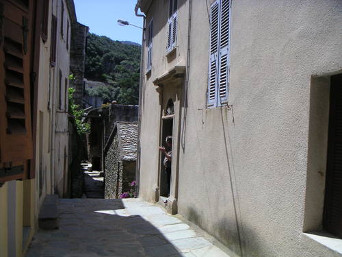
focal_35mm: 38
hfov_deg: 49.0
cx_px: 171
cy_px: 128
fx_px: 375
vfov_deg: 37.7
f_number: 6.7
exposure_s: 1/180
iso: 50
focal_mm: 6
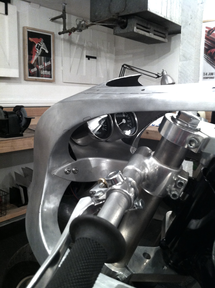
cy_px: 144
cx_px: 108
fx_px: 291
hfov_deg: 40.6
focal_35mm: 35
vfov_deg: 52.7
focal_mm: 3.85
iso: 320
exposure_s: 1/15
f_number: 2.8
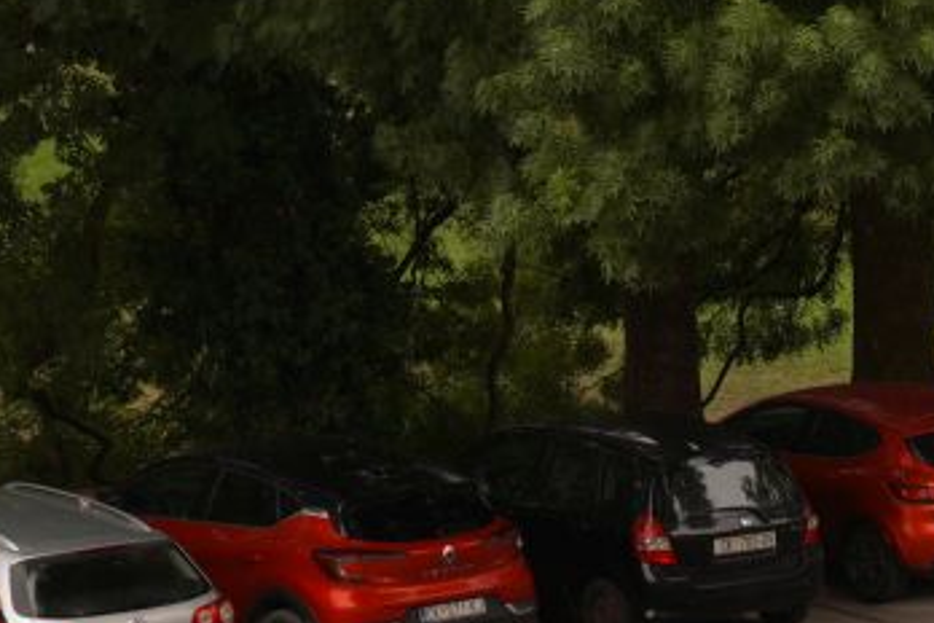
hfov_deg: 11.4
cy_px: 948
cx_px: 1883
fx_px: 4188
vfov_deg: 8.3
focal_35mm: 161
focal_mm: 25.2
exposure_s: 1/100
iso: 100
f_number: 5
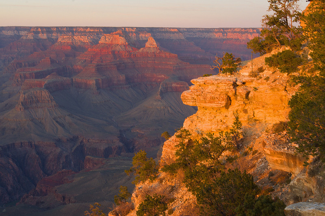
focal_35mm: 60
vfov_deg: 22.6
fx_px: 541
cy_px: 108
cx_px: 162
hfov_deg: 33.4
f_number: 16
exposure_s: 1/3.33
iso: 200
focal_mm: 40
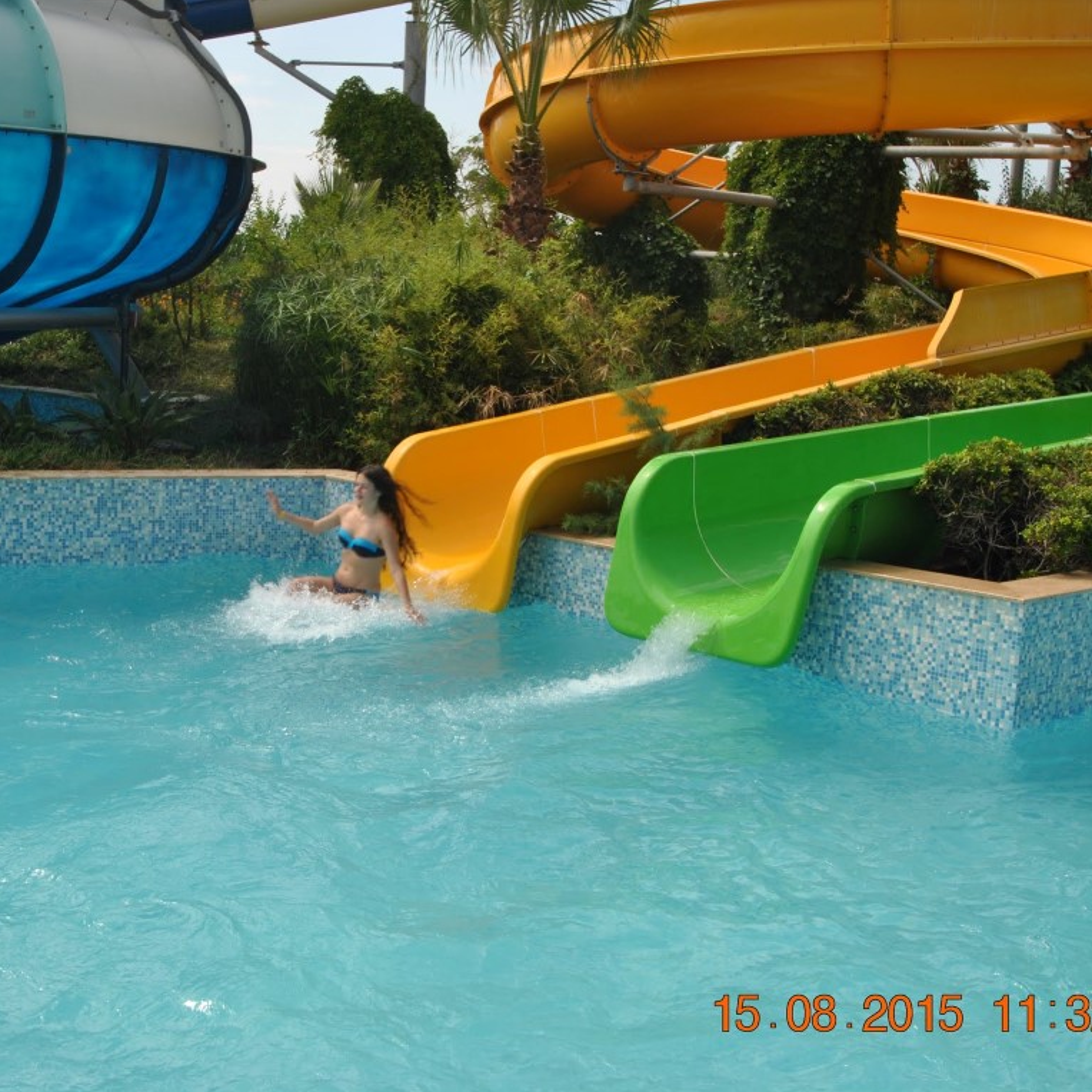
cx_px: 452
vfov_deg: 36.8
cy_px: 547
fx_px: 1642
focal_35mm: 46
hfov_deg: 36.7
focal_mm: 24
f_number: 7.1
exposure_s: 1/200
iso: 100
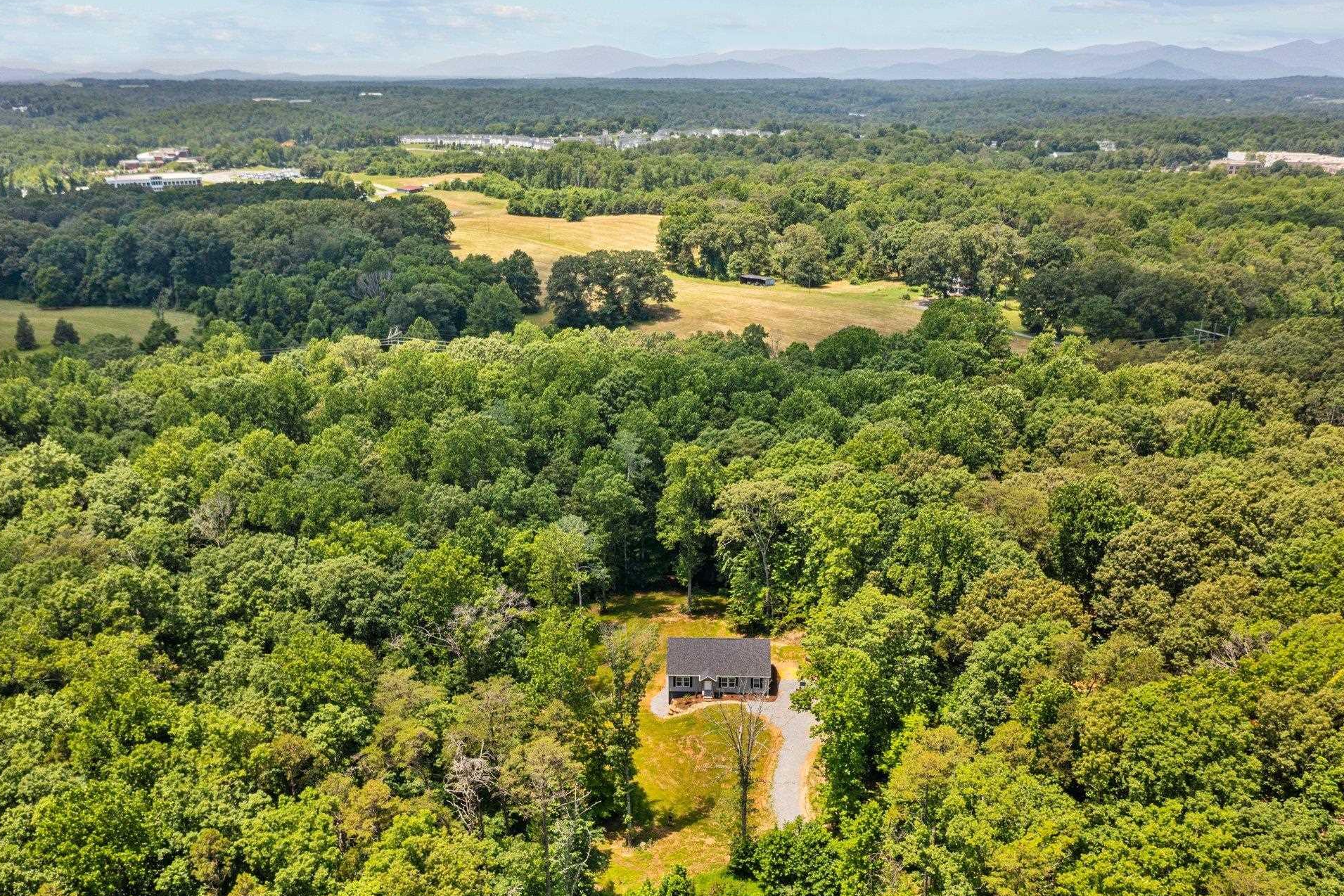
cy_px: 472
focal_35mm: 30
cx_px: 681
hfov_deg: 61.9
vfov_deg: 43.6
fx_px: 1120
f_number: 2.8
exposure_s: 1/80
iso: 100
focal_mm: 10.26
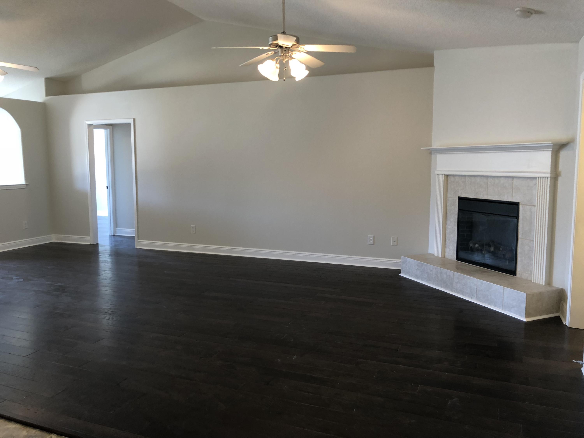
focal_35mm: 28
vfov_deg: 49.7
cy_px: 219
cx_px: 292
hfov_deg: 63.4
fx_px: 472
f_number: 1.8
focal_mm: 4
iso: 40
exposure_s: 1/24
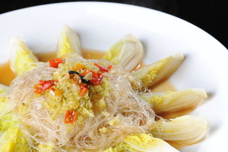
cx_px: 62
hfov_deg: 16.7
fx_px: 773
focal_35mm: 122
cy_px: 114
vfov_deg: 11.2
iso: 100
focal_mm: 70
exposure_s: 1/125
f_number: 9
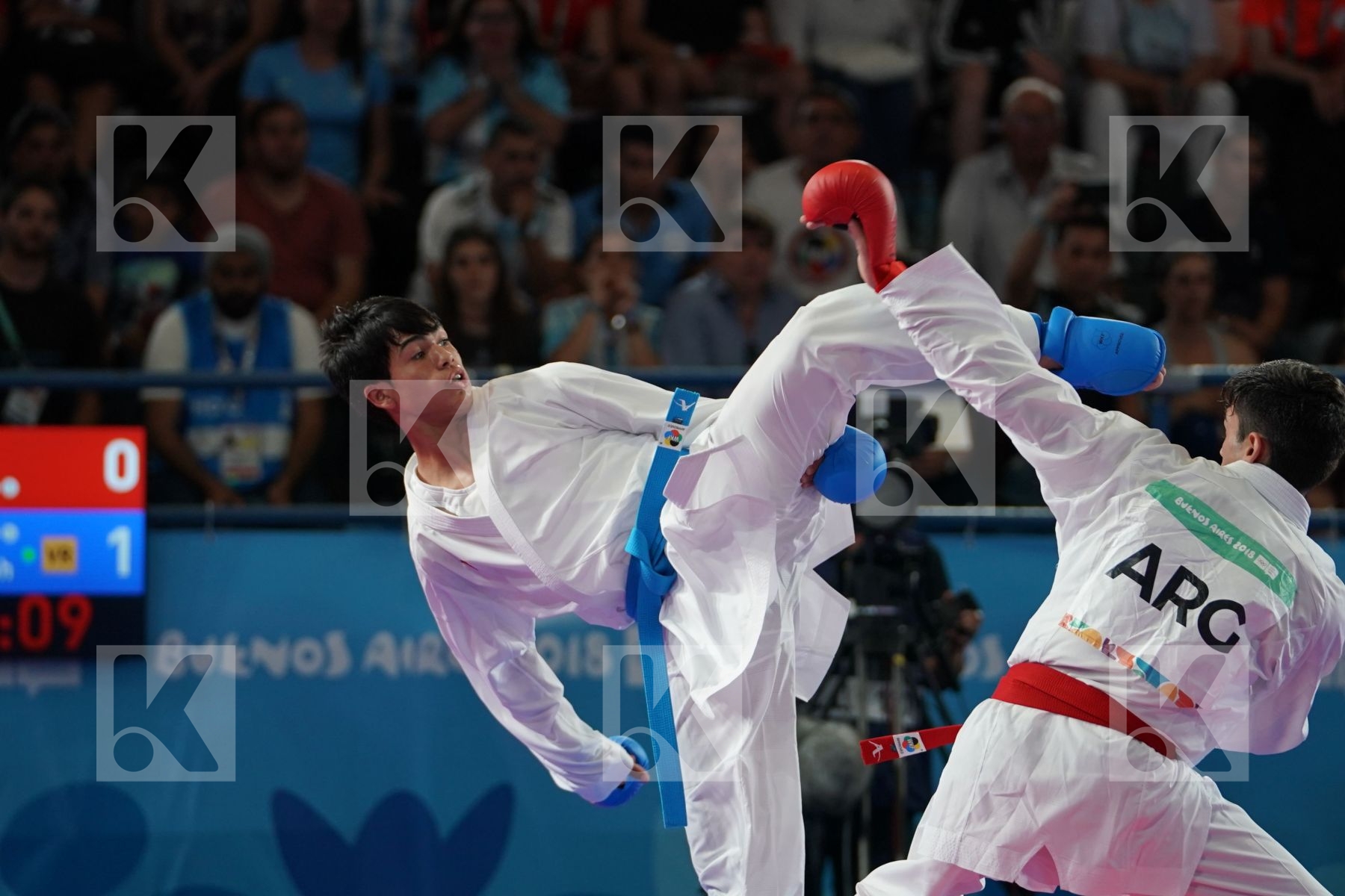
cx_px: 672
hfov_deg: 9.8
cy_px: 448
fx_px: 7845
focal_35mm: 210
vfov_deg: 6.5
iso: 1000
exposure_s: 1/1000
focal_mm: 140
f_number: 2.8
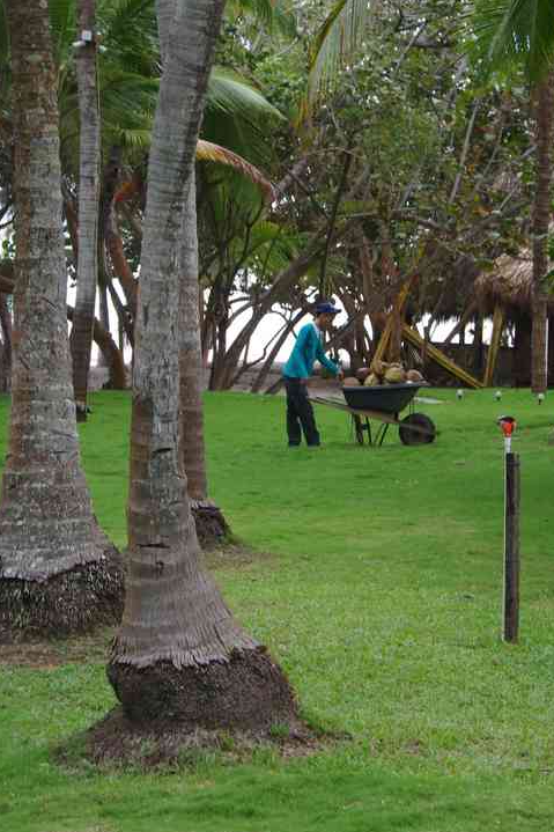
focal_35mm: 115
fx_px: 2649
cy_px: 261
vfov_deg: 17.8
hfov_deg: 11.9
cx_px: 341
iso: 800
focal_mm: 55
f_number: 8
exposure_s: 1/100
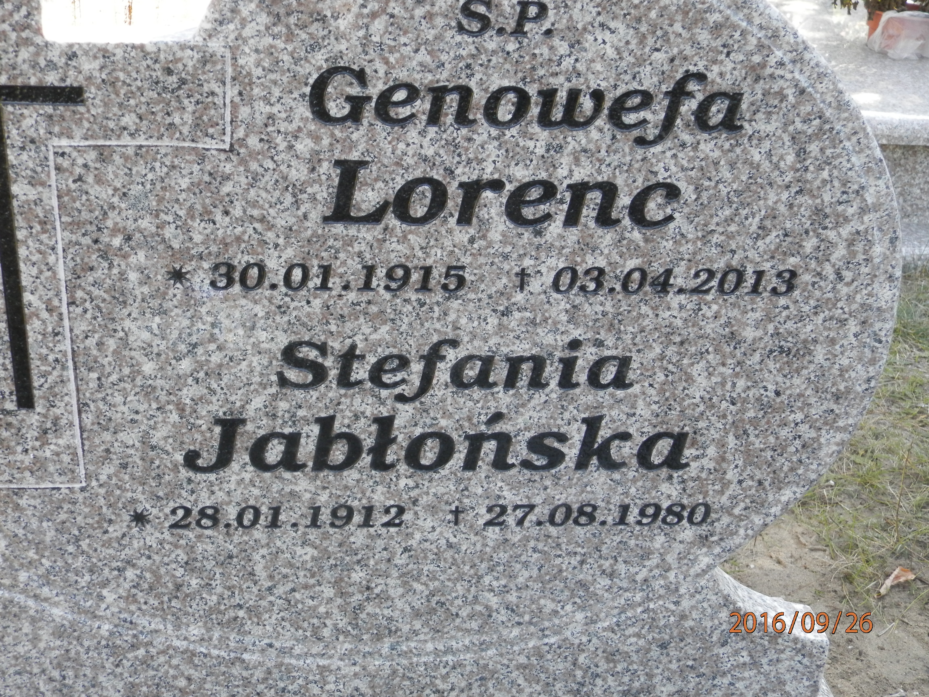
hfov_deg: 41.2
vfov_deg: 31.5
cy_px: 348
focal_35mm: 46
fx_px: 1235
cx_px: 464
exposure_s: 1/100
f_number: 3.6
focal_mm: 8.2
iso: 160
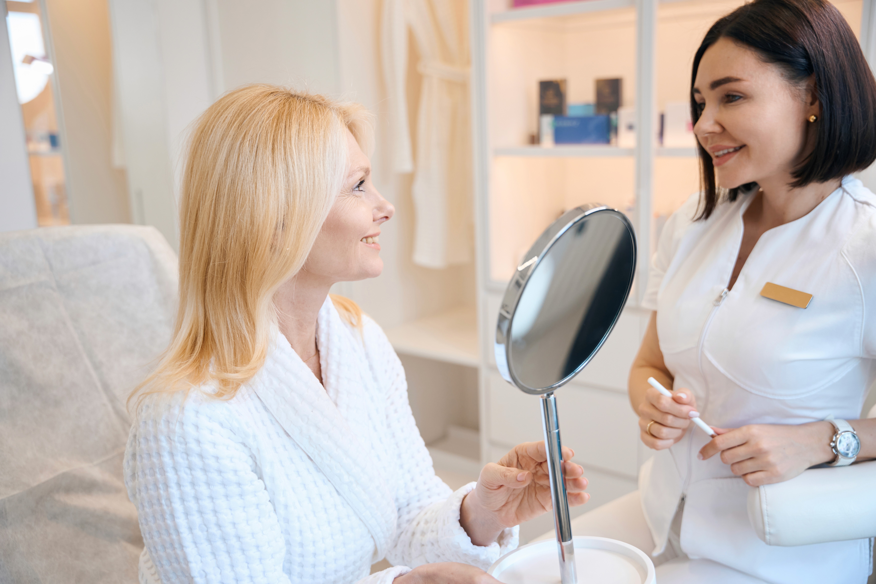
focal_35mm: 35
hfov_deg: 54.8
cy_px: 292
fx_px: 844
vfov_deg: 38.2
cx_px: 438
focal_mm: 34.7
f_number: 2.8
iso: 800
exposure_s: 1/250
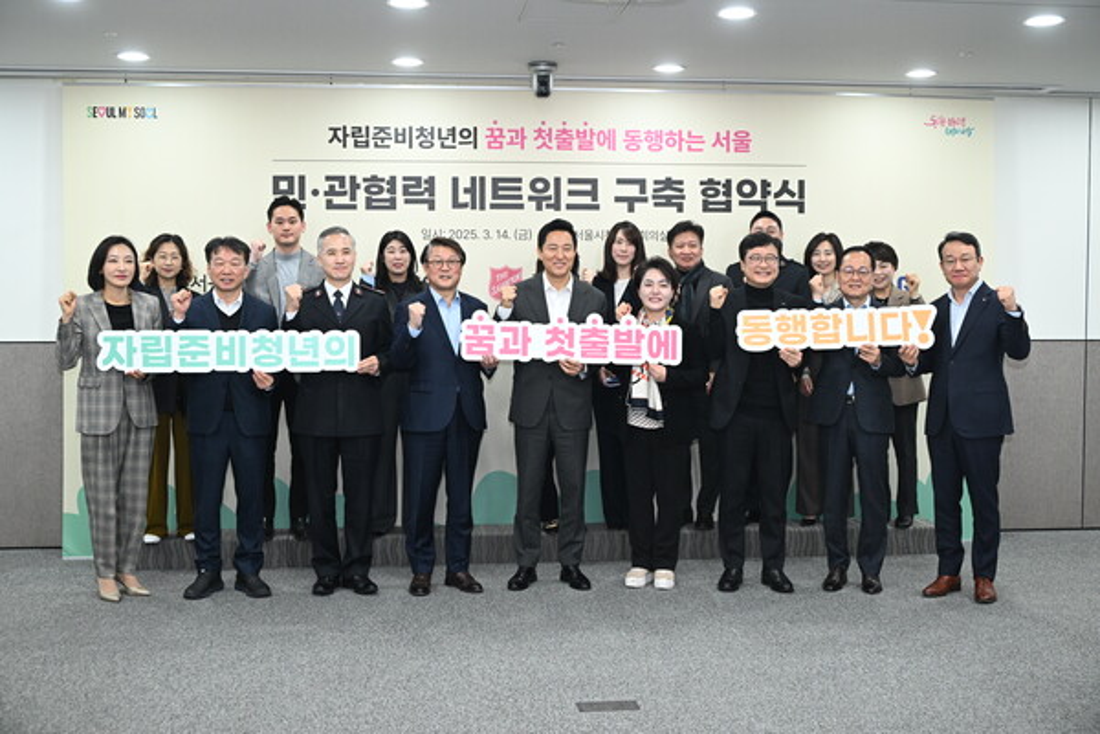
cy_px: 367
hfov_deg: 45.4
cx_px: 550
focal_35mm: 43
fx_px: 1314
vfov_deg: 31.2
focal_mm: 43
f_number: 5.6
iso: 2500
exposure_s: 1/250
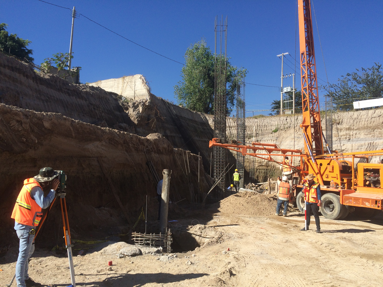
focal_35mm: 29
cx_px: 192
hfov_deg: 61.7
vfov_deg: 48.2
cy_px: 144
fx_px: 321
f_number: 2.2
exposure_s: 1/2053
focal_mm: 4.15
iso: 32
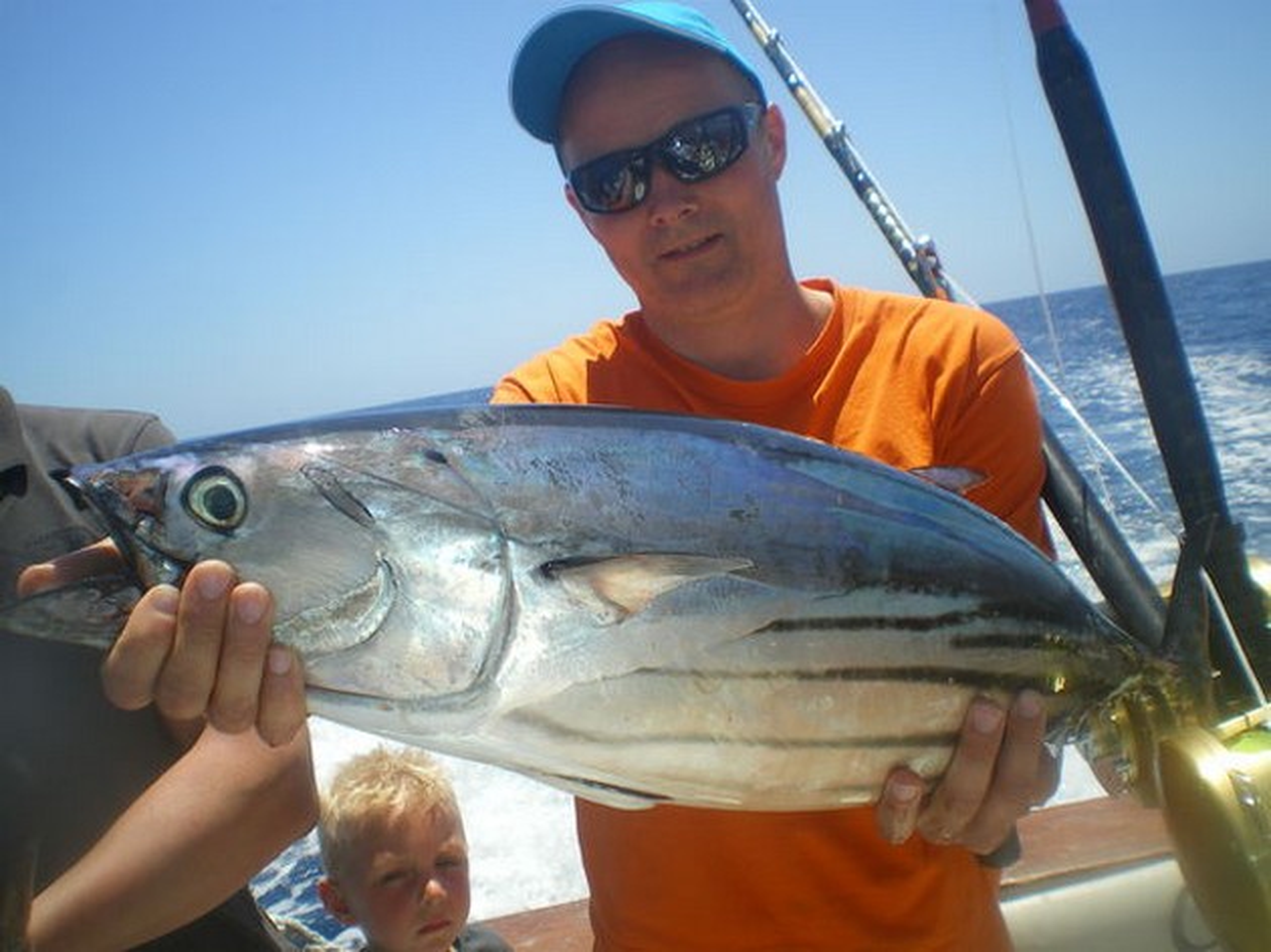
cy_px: 476
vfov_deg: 39.6
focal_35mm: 36
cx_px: 636
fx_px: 1321
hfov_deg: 51.4
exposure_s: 1/400
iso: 50
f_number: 4.6
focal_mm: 6.3
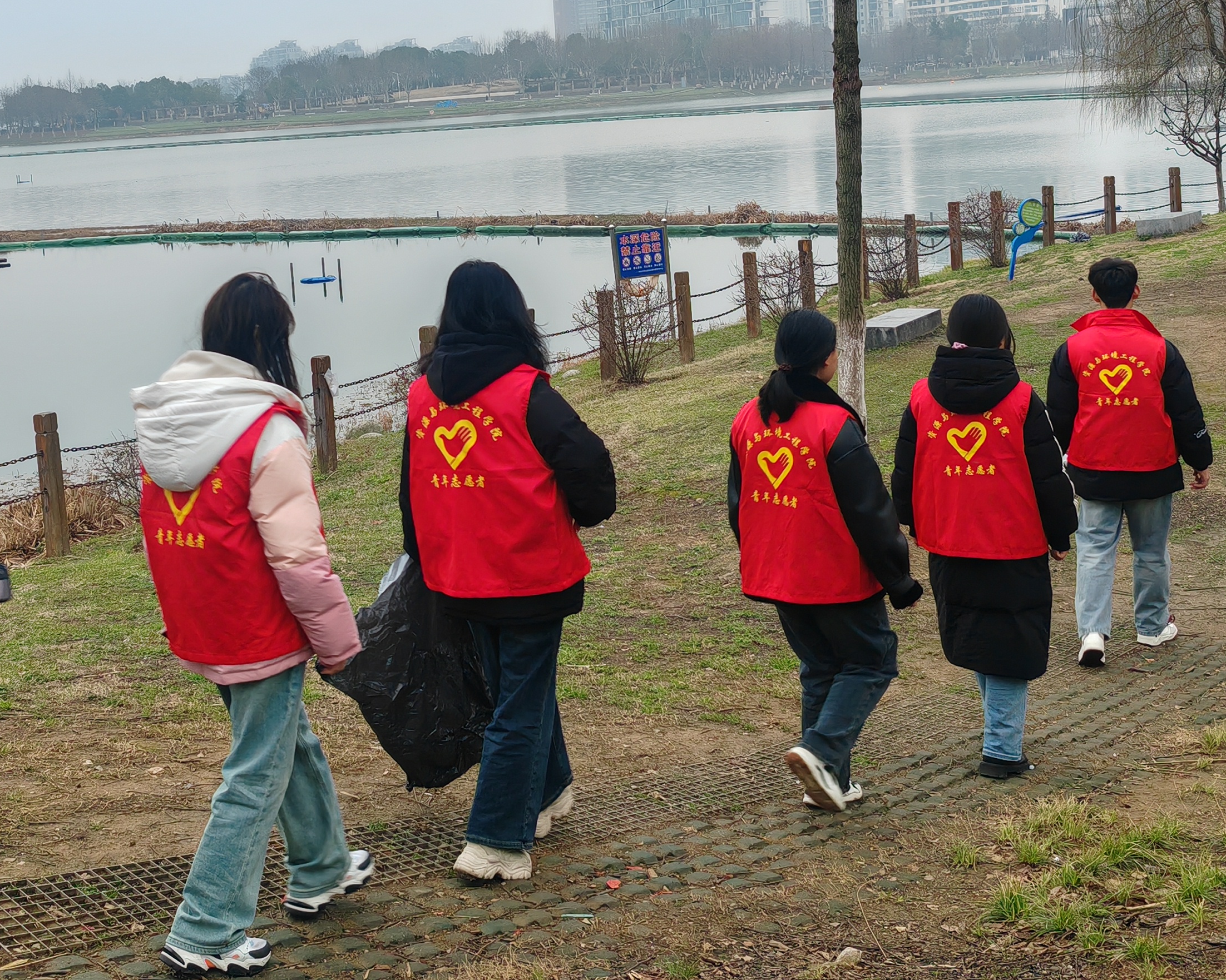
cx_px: 475
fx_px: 1959
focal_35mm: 54
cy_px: 231
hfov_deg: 34.6
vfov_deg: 27.7
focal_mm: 6.12
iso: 50
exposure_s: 1/100
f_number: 1.9
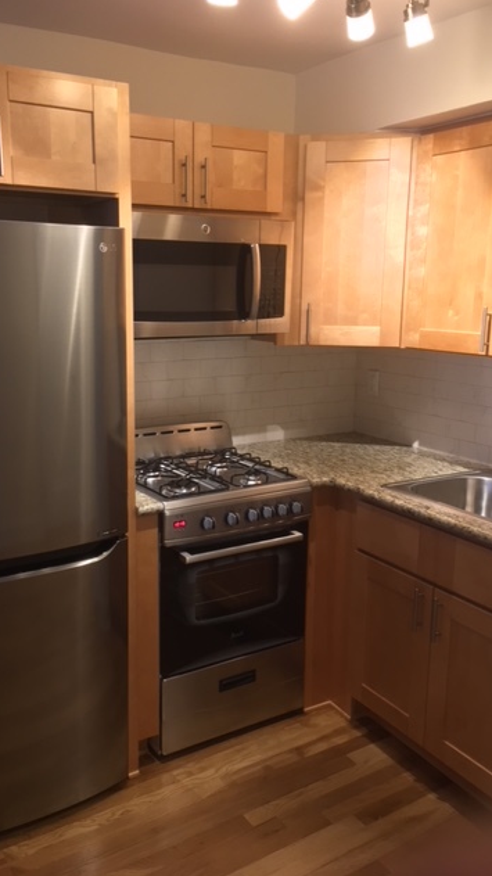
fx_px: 743
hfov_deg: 36.6
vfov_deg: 61.0
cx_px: 218
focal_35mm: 32
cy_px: 438
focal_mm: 4.15
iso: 64
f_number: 2.2
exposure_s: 1/30
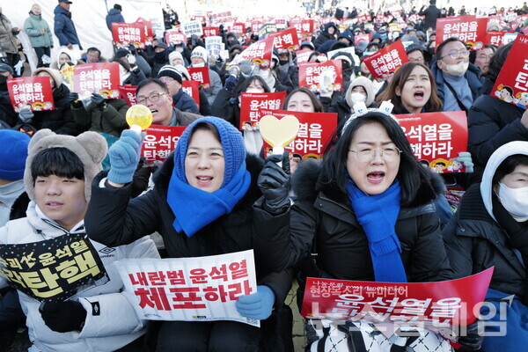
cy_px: 176
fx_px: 411
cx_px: 264
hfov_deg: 65.5
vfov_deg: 46.4
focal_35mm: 28
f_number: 7.1
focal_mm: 28
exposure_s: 1/500
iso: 2000
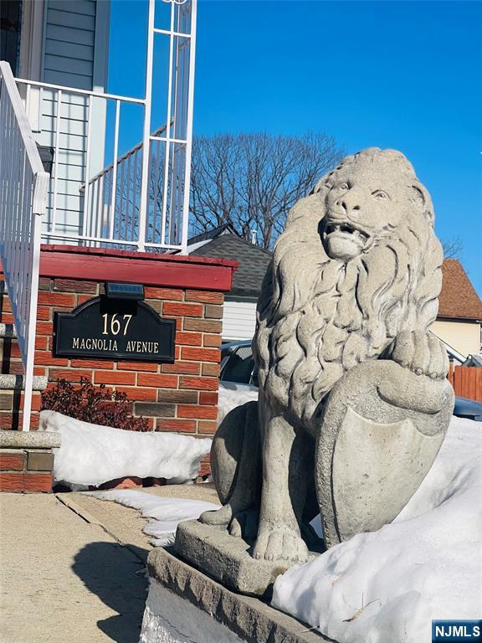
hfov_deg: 22.9
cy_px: 322
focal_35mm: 64
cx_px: 241
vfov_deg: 30.3
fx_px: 1188
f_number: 2.2
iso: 20
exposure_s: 1/2732
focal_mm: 7.5
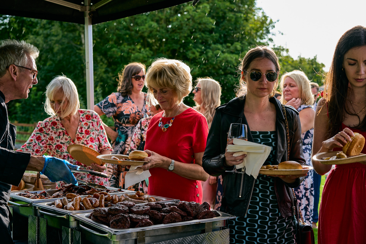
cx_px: 183
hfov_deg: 36.2
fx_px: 559
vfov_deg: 24.6
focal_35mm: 55
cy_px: 122
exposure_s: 1/200
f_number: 5
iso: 160
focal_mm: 55
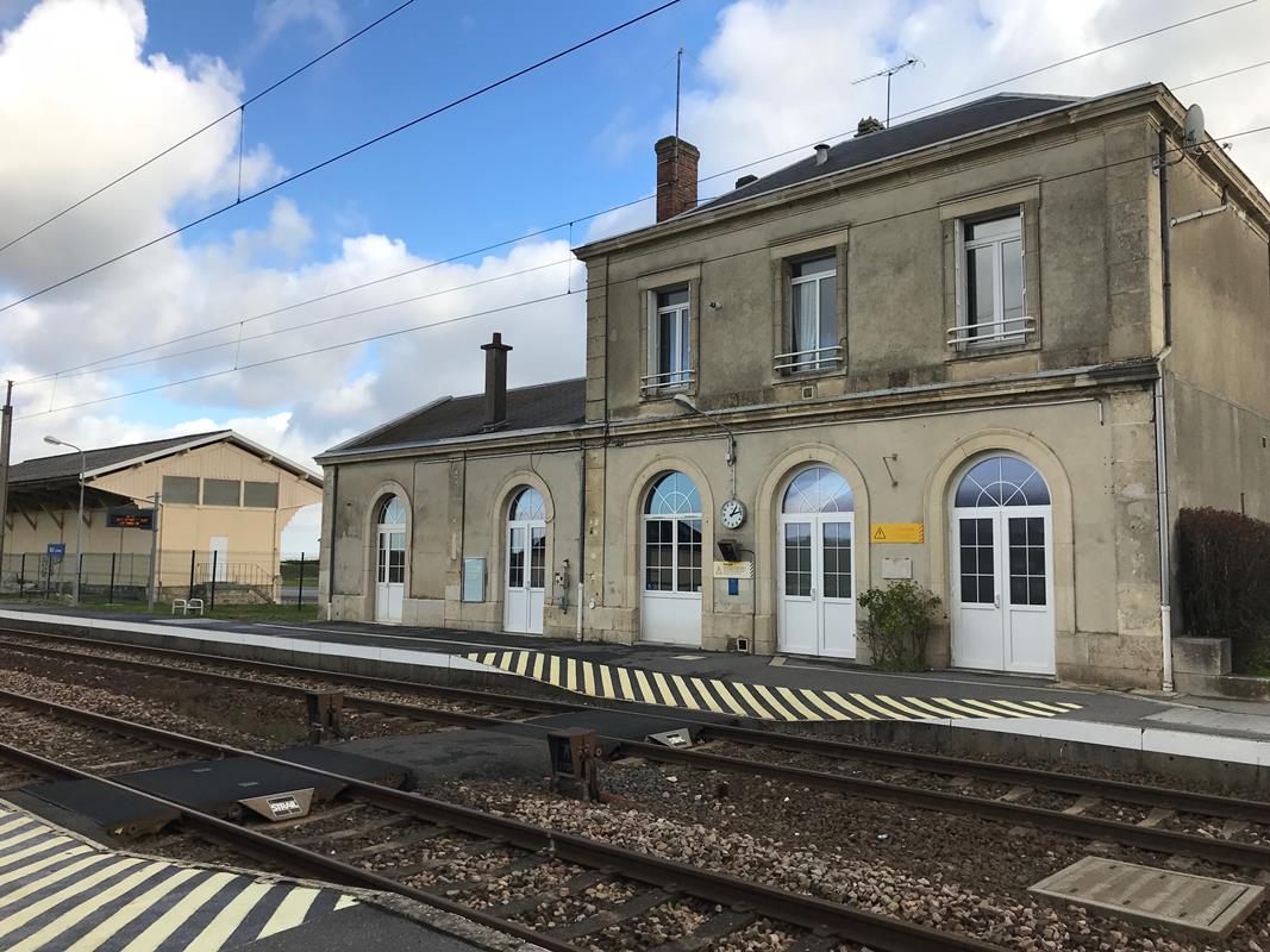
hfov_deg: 63.4
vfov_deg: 49.7
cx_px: 635
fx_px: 1027
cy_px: 476
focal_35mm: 28
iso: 20
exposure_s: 1/1350
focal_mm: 3.99
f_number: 1.8
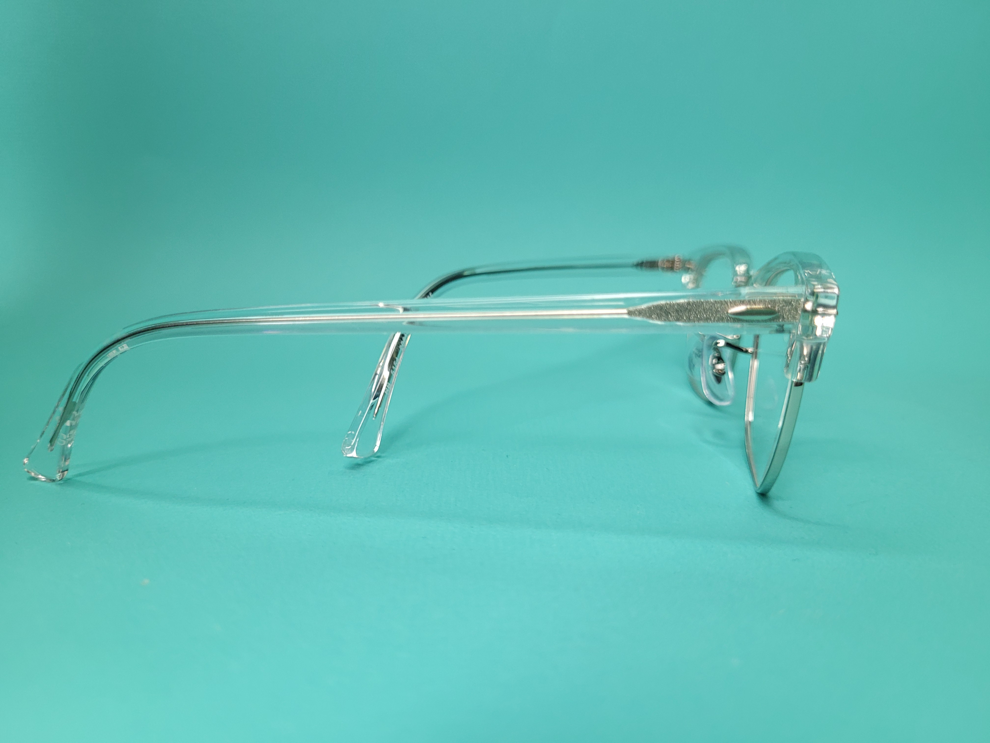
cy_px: 372
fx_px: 744
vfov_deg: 53.1
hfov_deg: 67.3
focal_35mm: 26
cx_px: 495
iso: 125
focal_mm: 5.4
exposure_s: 1/100
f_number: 1.8
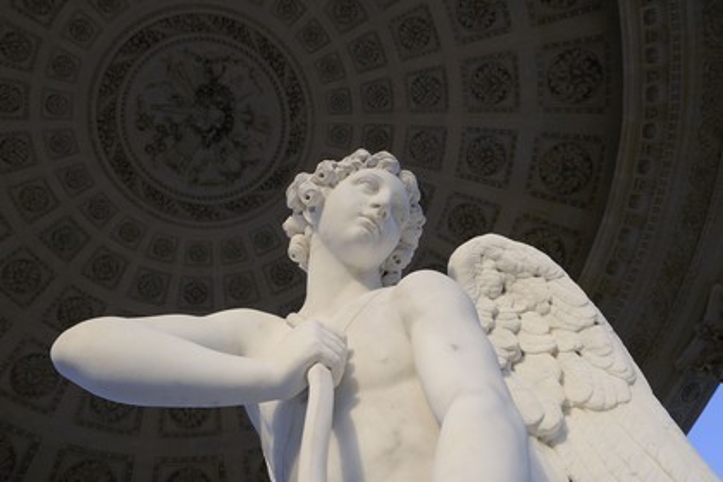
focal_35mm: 31
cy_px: 241
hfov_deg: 60.3
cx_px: 362
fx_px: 623
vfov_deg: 42.3
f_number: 11
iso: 200
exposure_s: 1/100
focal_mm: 31
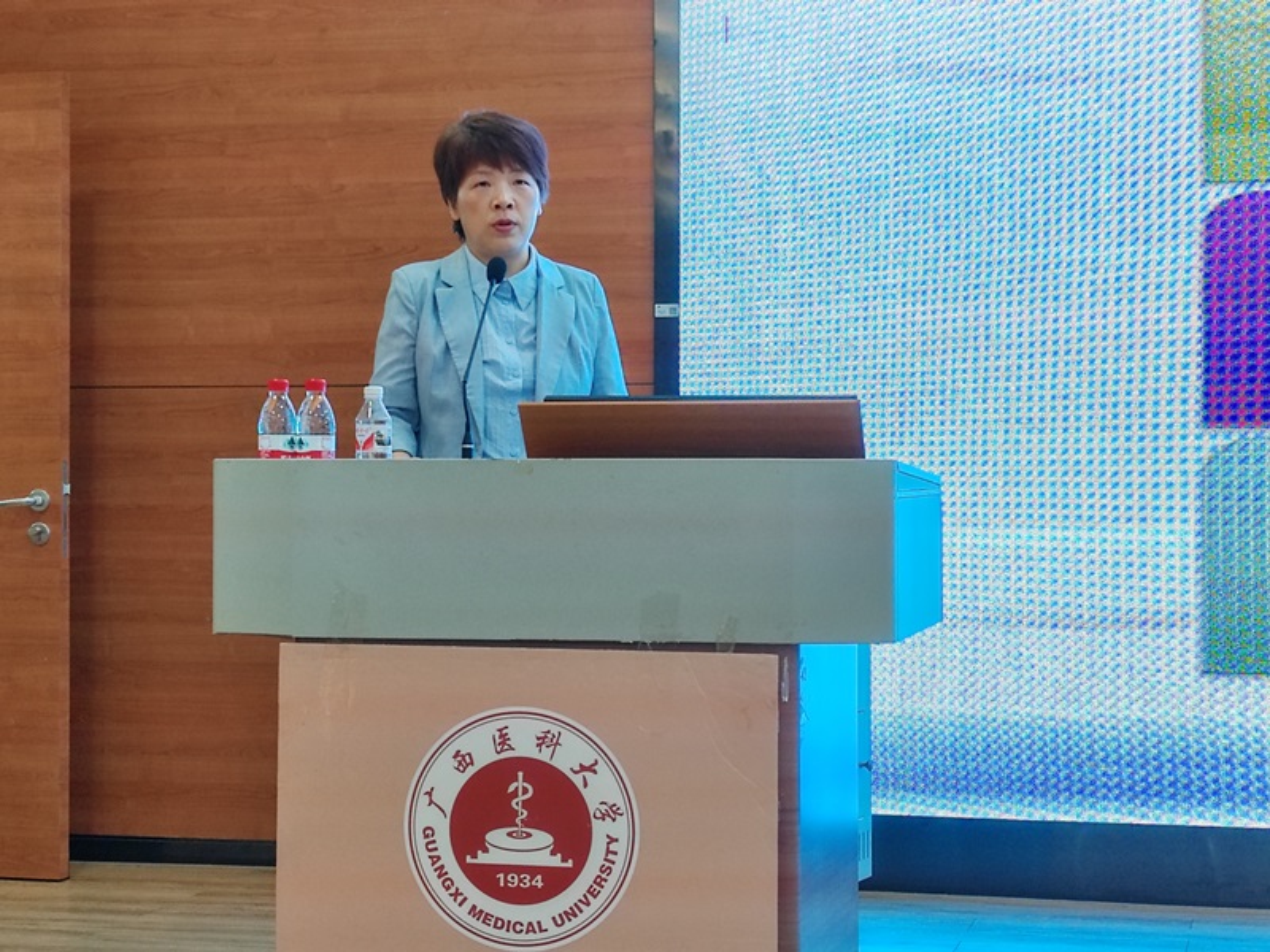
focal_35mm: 78
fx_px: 2862
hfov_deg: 25.0
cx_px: 635
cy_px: 476
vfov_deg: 18.9
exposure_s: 1/100
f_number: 1.8
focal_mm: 6.14
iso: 640
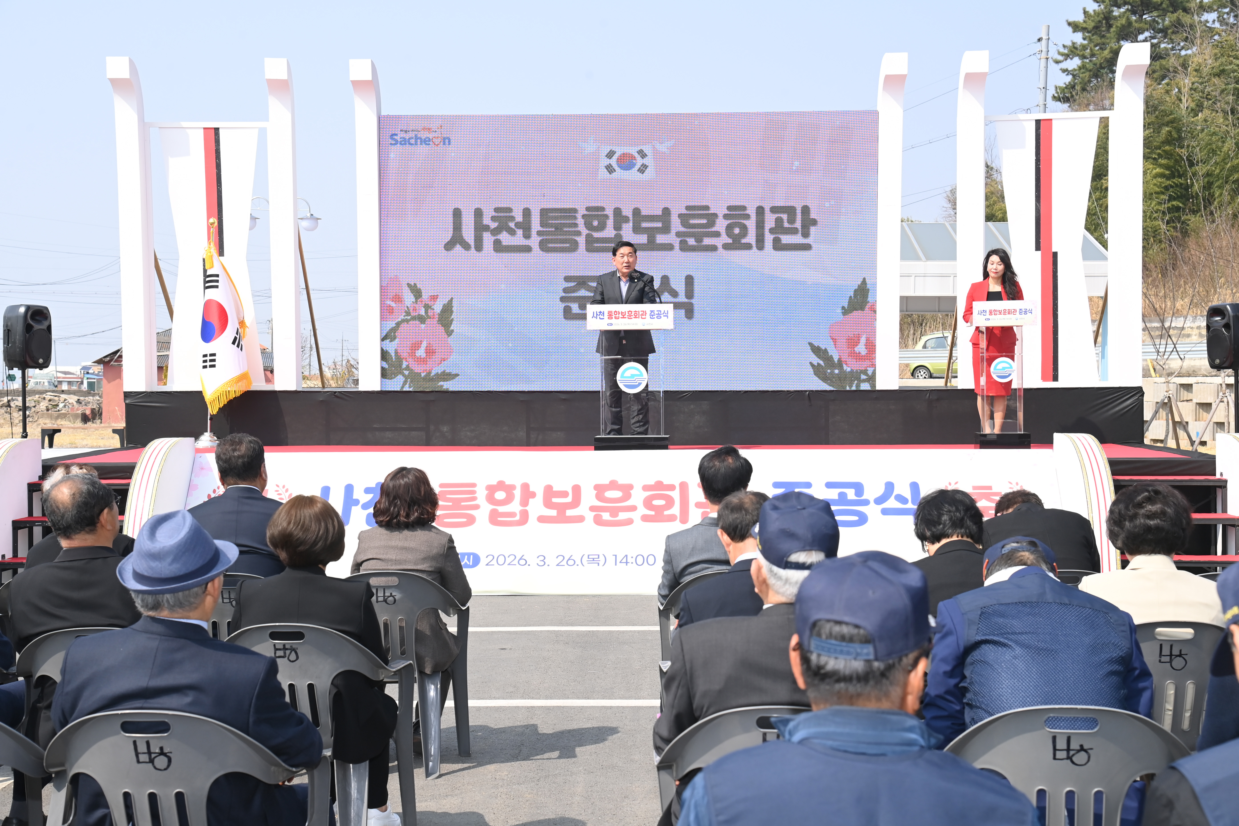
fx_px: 1721
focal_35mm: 50
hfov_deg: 39.6
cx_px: 620
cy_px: 413
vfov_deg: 27.0
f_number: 8
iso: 400
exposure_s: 1/640
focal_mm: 50
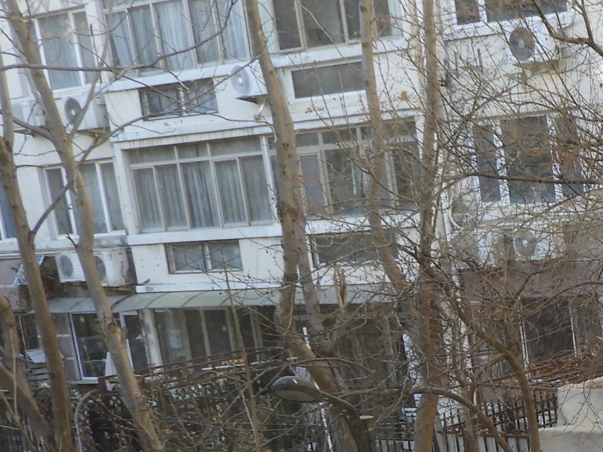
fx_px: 1480
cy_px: 527
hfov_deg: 21.0
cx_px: 781
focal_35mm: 85
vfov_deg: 16.7
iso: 100
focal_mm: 4.3
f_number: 3.3
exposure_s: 1/160
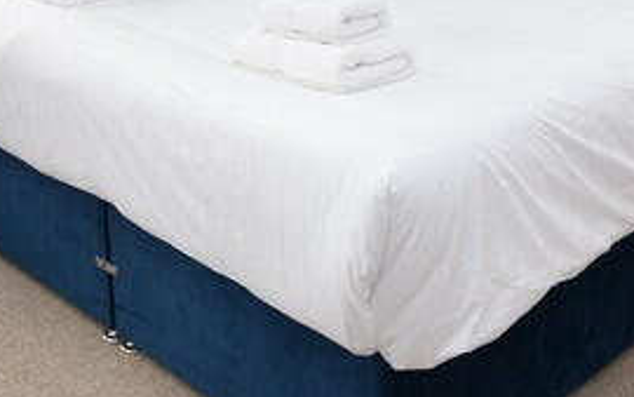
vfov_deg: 20.9
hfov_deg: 34.5
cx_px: 453
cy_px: -74
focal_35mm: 58
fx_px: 1003
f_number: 5.6
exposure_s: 1/125
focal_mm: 10
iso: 450
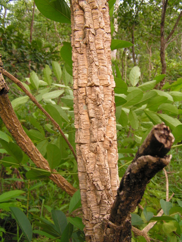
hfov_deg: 37.7
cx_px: 91
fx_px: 266
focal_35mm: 38
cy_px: 121
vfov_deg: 49.0
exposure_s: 1/60
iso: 50
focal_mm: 6.3
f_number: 3.2
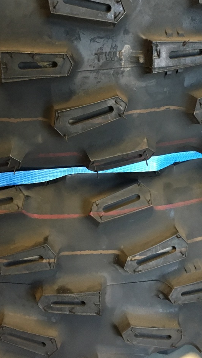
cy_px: 131
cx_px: 48
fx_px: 514
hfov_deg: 22.0
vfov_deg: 38.2
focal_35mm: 54
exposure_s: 1/17
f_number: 2.2
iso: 200
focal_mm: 4.15
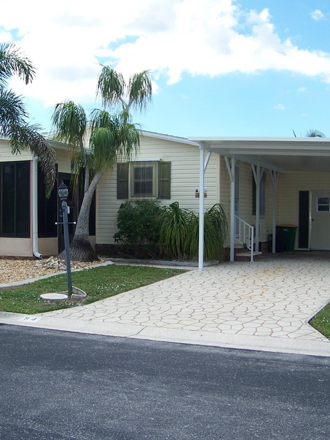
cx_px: 128
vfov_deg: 38.9
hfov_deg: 29.6
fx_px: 623
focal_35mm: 49
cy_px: 222
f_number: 2.8
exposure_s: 1/500
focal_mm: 5.85
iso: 64
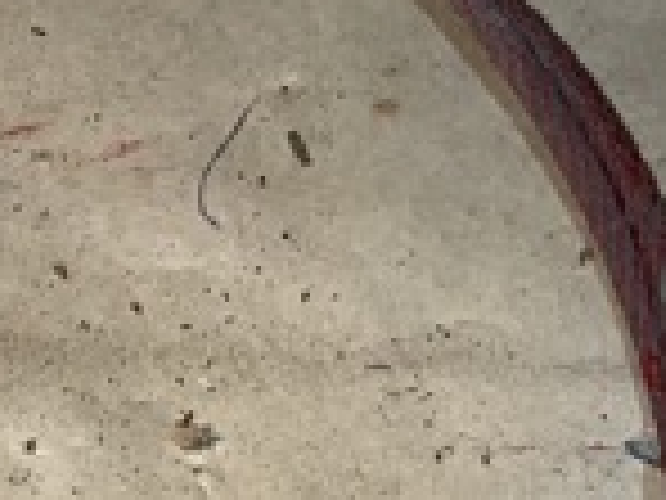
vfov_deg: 9.1
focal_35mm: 157
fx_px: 3021
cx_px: -490
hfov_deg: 11.7
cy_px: 878
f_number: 1.8
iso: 16
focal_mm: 3
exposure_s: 1/134
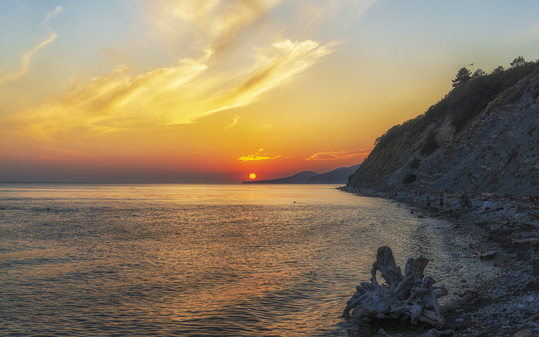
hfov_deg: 48.2
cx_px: 270
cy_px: 163
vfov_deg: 31.2
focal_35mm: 41
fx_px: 602
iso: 200
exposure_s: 1/250
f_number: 8
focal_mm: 40
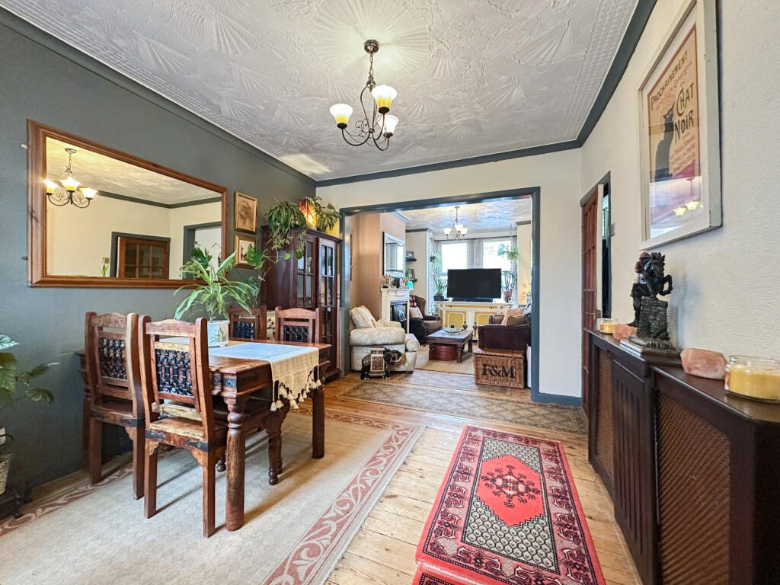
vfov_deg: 85.7
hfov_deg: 102.1
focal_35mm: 14
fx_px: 315
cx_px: 390
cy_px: 292
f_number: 2.2
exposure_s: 1/50
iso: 500
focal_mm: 2.22
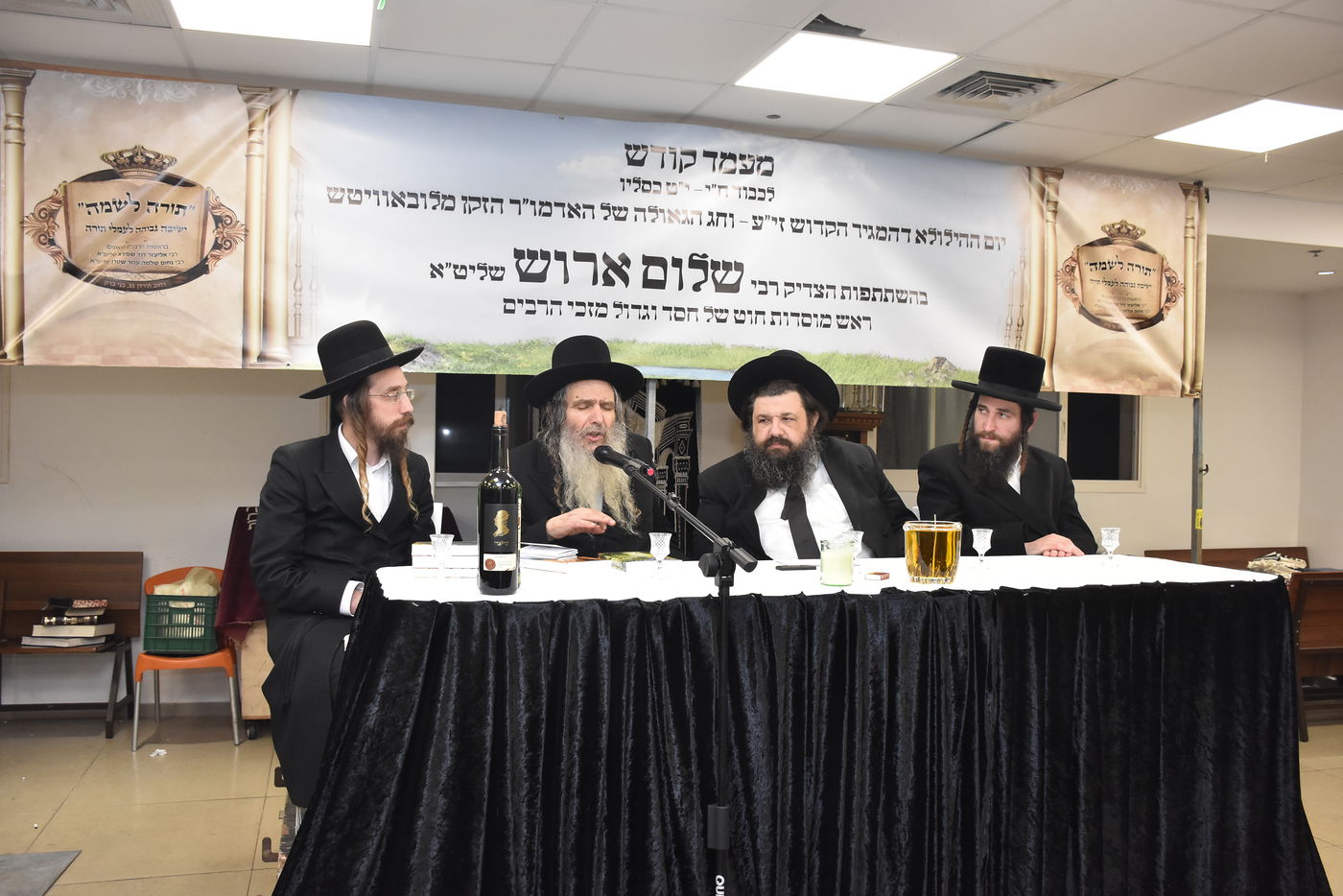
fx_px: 1119
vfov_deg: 43.6
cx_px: 672
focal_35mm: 30
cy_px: 448
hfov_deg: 61.9
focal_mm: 20
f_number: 5.6
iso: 1600
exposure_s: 1/125
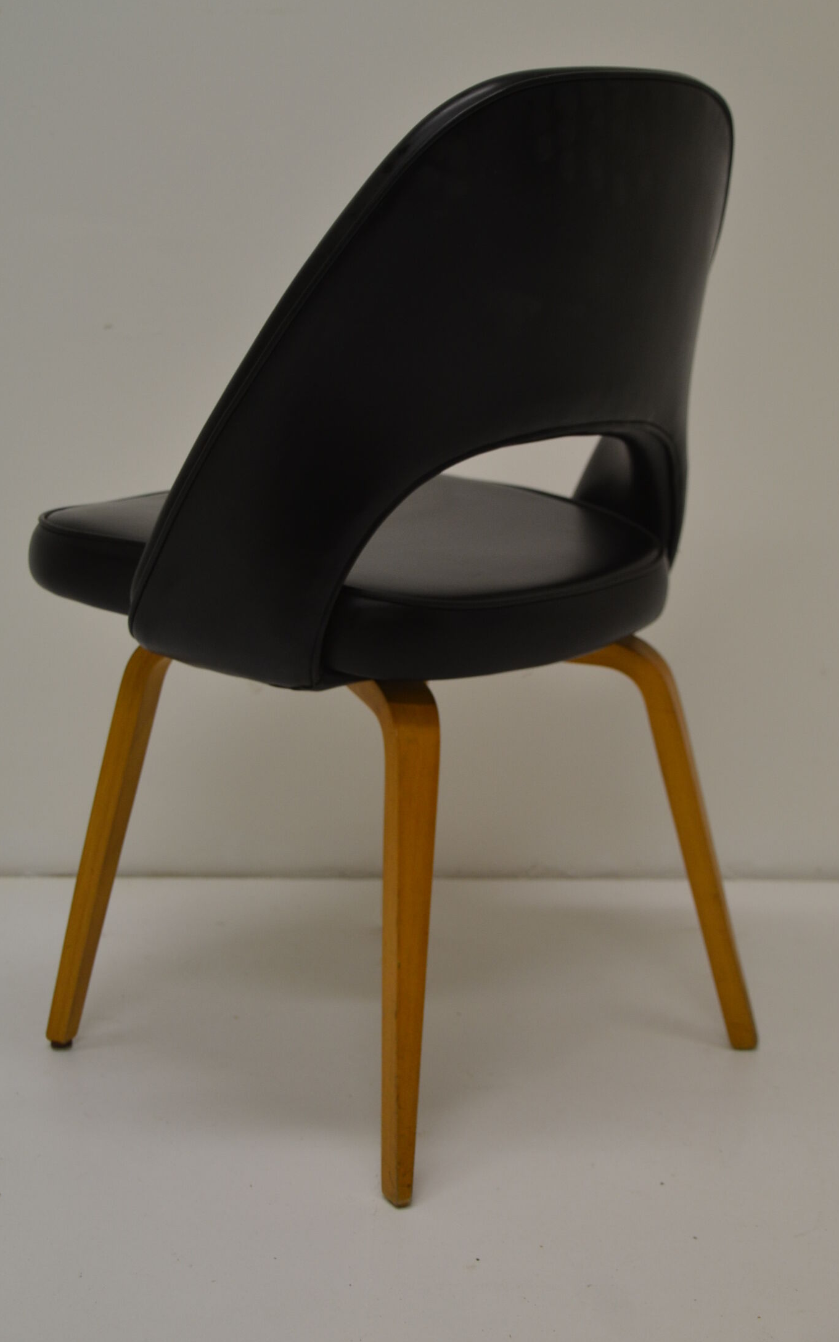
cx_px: 403
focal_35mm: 55
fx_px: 2012
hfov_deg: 23.6
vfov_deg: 36.9
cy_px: 658
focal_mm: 34
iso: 400
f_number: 4.5
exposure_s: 1/60
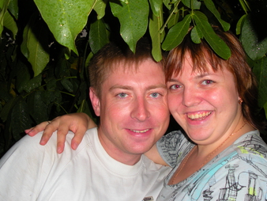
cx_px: 156
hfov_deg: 39.5
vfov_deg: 30.3
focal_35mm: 48
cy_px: 86
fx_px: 370
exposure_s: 1/60
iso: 64
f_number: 3.5
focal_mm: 6.3
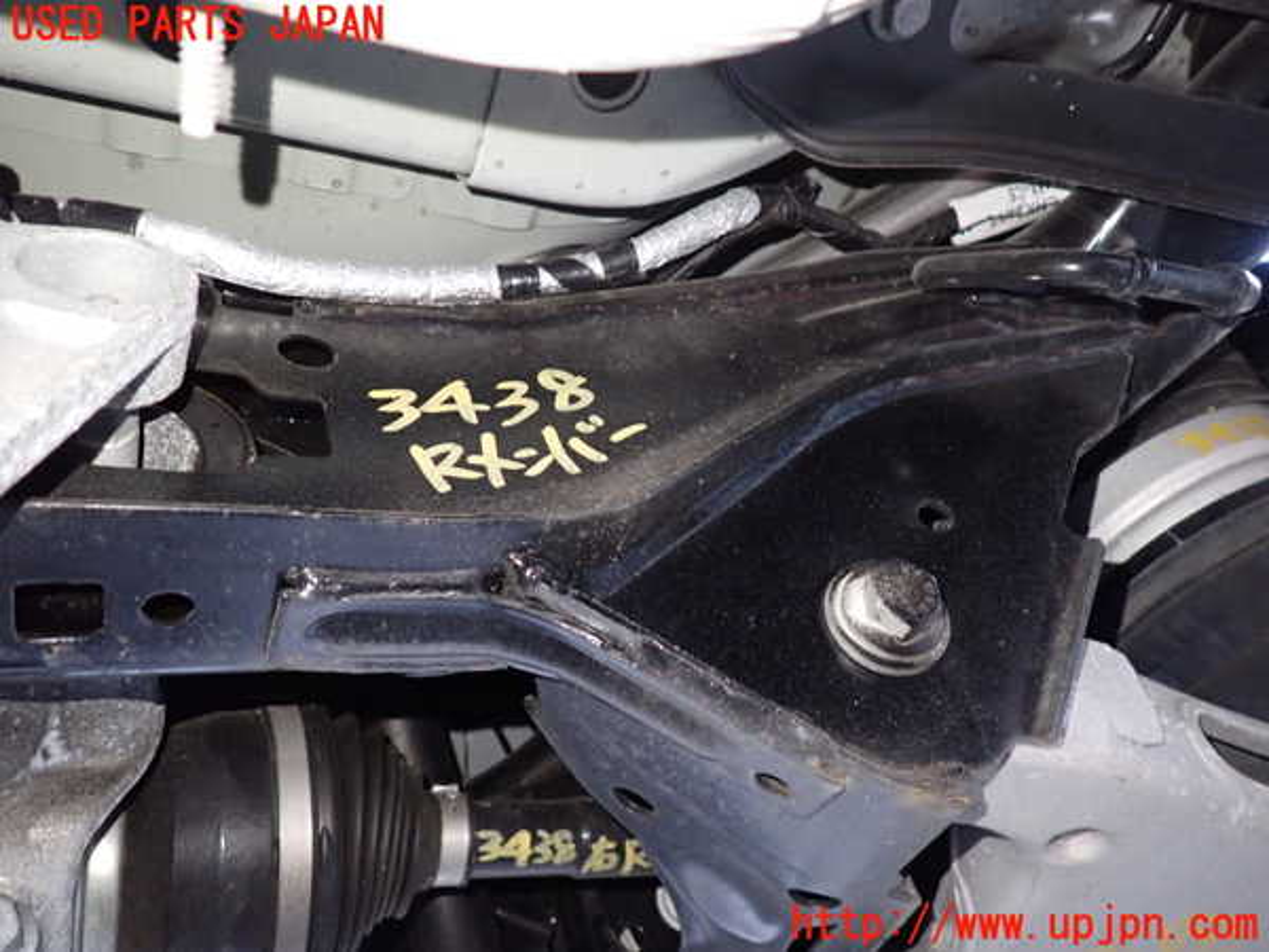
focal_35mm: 25
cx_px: 634
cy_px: 476
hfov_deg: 69.4
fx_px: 916
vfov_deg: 54.9
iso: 800
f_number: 2
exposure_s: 1/20
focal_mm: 4.5
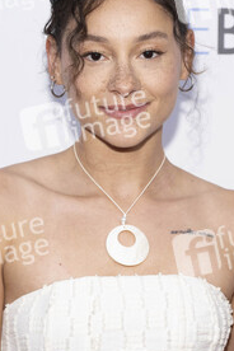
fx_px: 1696
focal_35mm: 174
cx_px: 122
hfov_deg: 7.9
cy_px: 184
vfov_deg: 11.8
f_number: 5.6
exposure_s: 1/200
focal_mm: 120
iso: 800
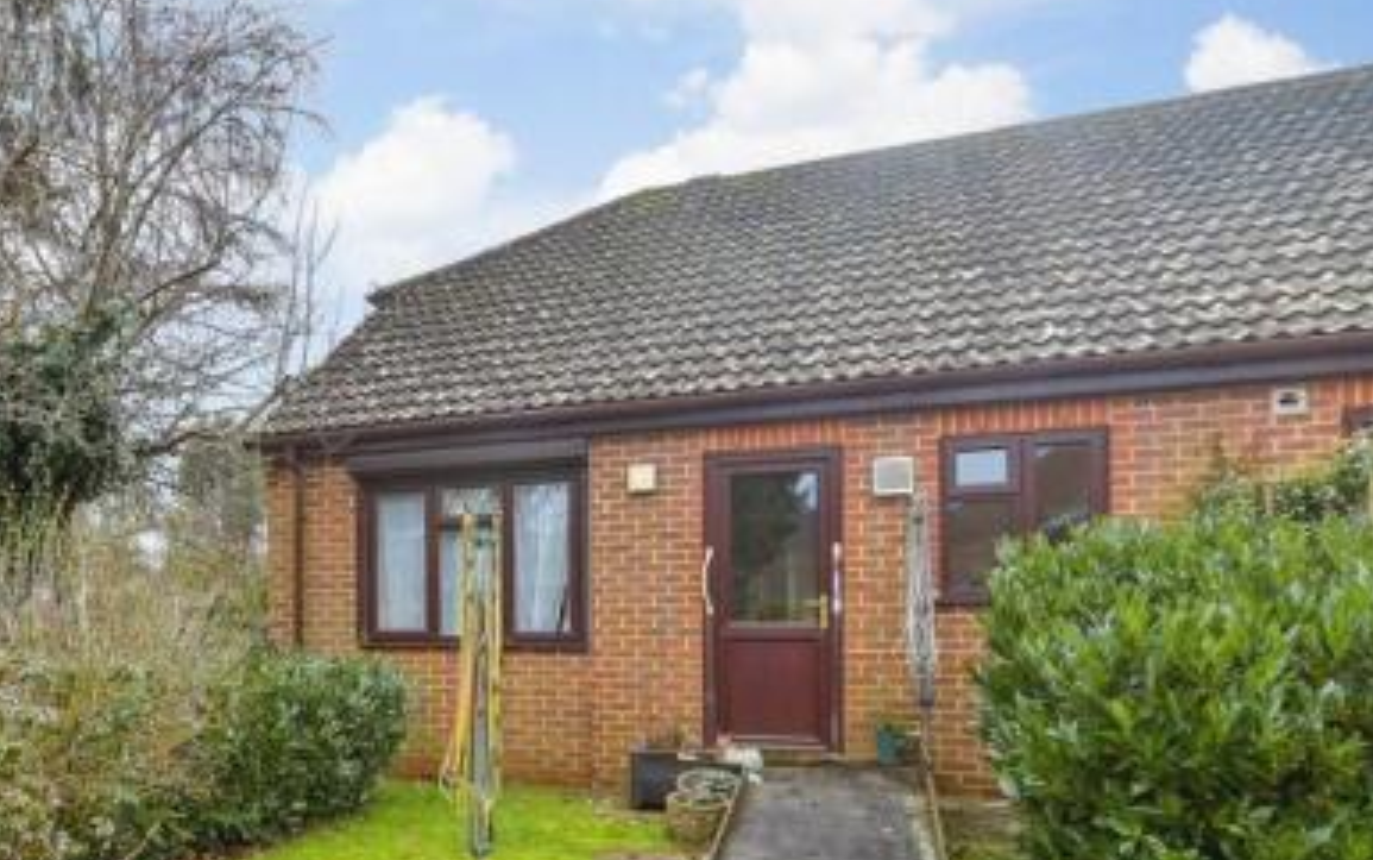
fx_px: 973
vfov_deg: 46.5
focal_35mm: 26
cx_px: 391
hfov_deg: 67.1
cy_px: 608
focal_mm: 10
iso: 160
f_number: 8
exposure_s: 1/100
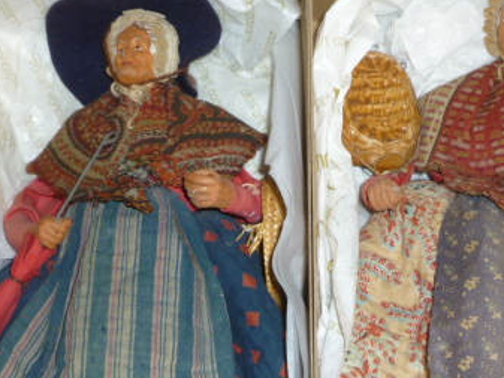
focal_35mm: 55
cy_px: 258
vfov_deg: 26.4
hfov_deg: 34.7
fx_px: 801
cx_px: 314
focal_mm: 5.2
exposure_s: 1/30
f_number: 3.3
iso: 100
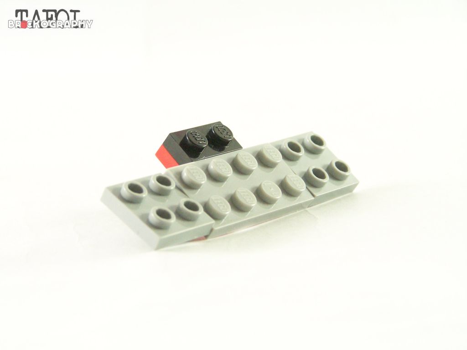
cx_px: 234
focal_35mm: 128
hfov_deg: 15.4
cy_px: 175
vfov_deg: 11.6
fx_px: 1727
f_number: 3.6
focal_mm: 21.2
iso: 400
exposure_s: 1/60
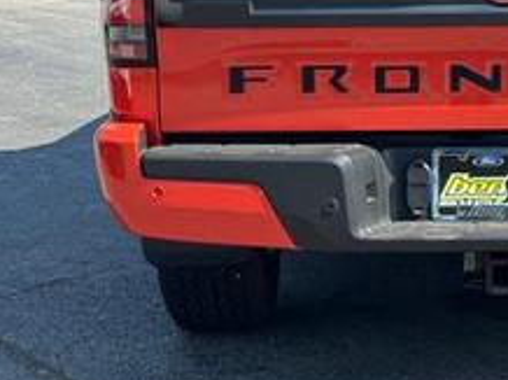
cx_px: 473
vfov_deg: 13.2
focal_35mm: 111
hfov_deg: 17.4
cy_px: 68
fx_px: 1627
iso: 64
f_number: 1.78
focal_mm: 6.76
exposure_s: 1/1238
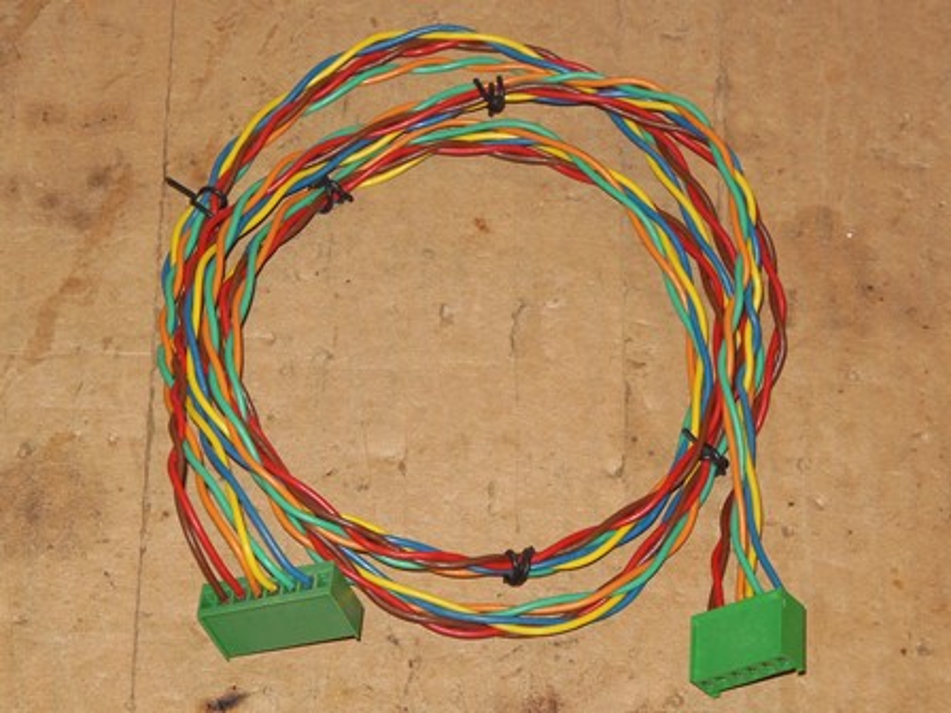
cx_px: 476
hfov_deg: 25.7
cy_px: 356
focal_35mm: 76
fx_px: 2088
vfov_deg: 19.4
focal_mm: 13.6
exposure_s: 1/60
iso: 200
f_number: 4.4
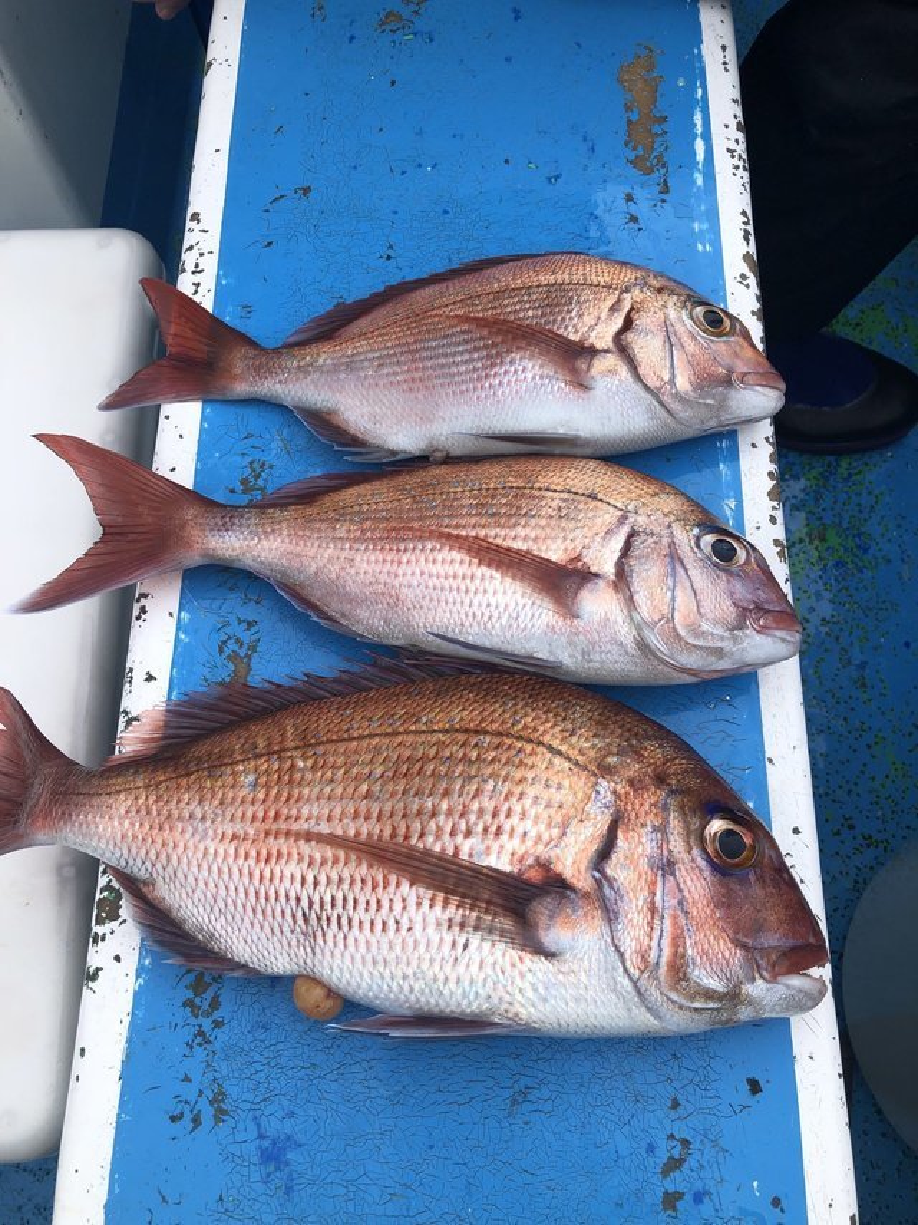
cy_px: 612
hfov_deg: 49.7
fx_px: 991
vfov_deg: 63.5
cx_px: 459
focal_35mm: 28
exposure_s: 1/615
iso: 20
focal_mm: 3.99
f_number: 1.8
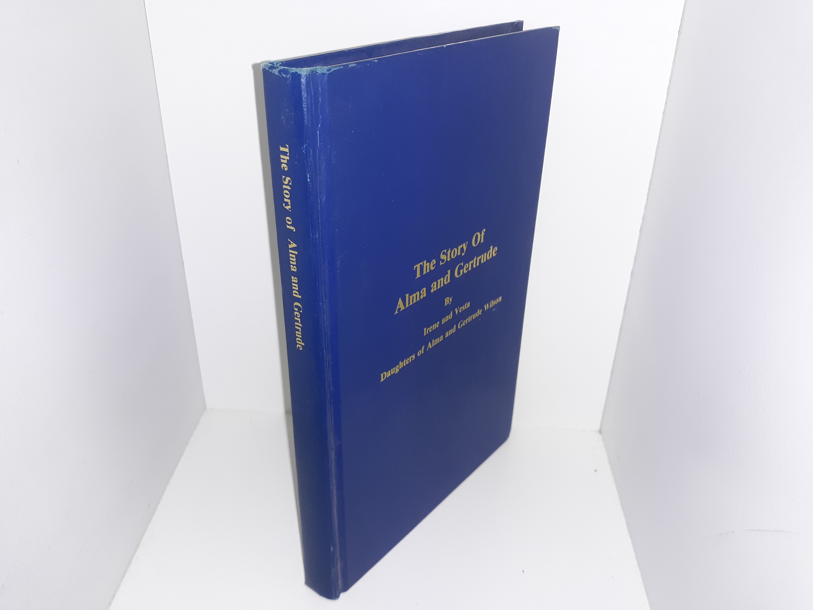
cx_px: 406
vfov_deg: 49.7
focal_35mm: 28
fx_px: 658
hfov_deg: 63.4
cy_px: 305
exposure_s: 1/120
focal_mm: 3.7
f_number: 1.7
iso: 64
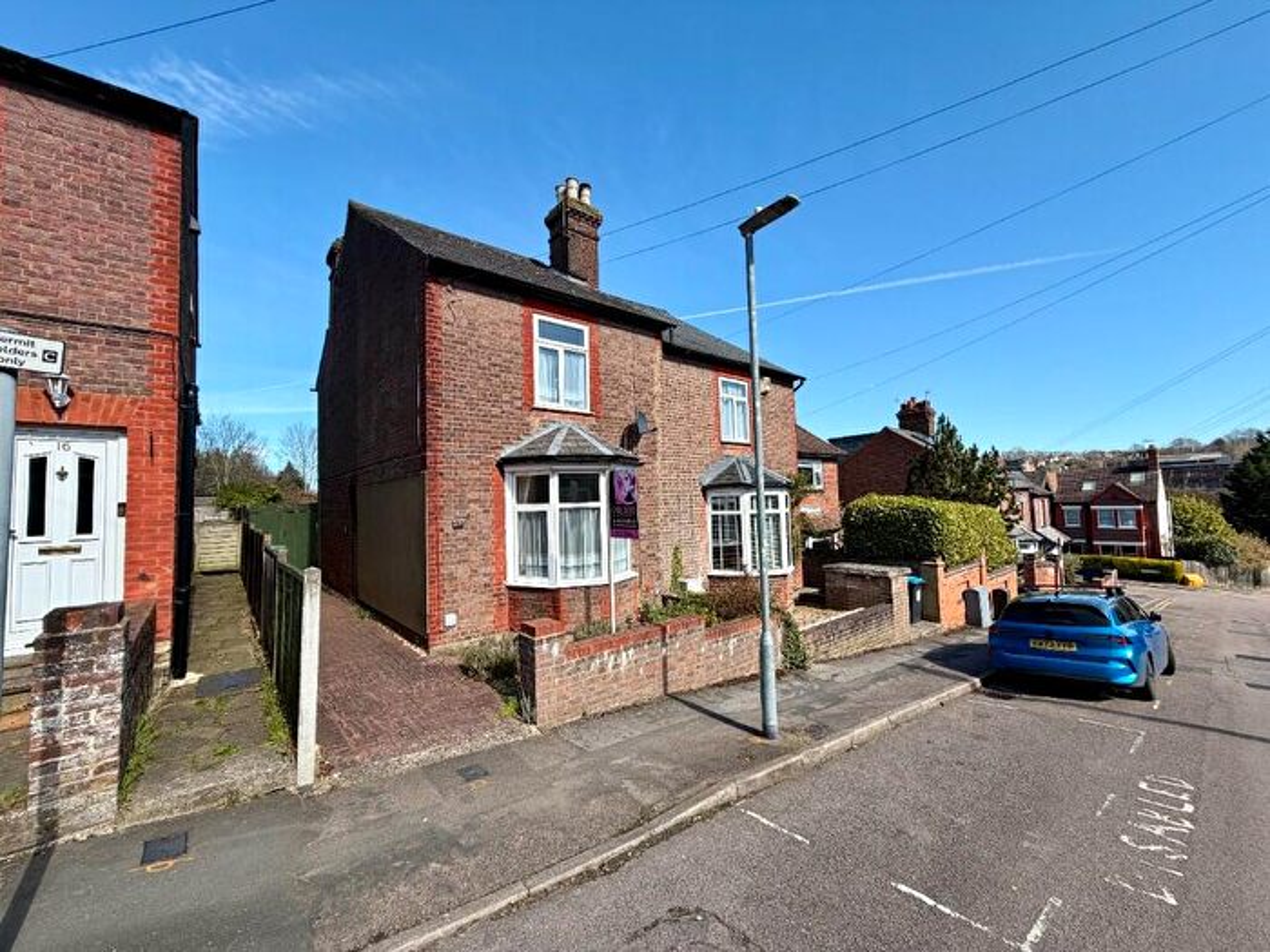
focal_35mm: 14
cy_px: 476
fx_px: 514
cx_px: 635
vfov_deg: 85.7
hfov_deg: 102.1
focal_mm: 2.22
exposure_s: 1/770
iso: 40
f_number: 2.2
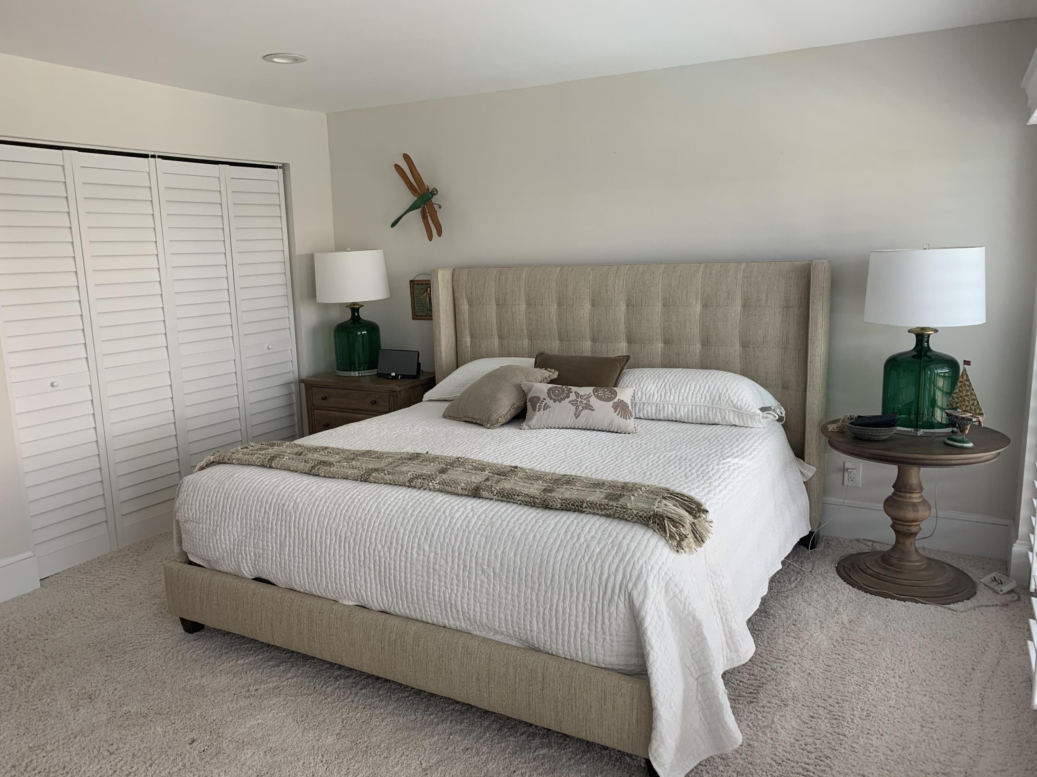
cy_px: 388
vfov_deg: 53.1
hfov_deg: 67.3
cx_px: 518
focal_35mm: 26
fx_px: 779
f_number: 1.8
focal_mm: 4.25
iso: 80
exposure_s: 1/121
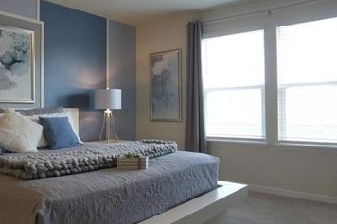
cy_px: 104
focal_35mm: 35
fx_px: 327
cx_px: 99
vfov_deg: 37.8
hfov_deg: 52.8
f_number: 2.2
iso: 64
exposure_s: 1/40
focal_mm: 2.26
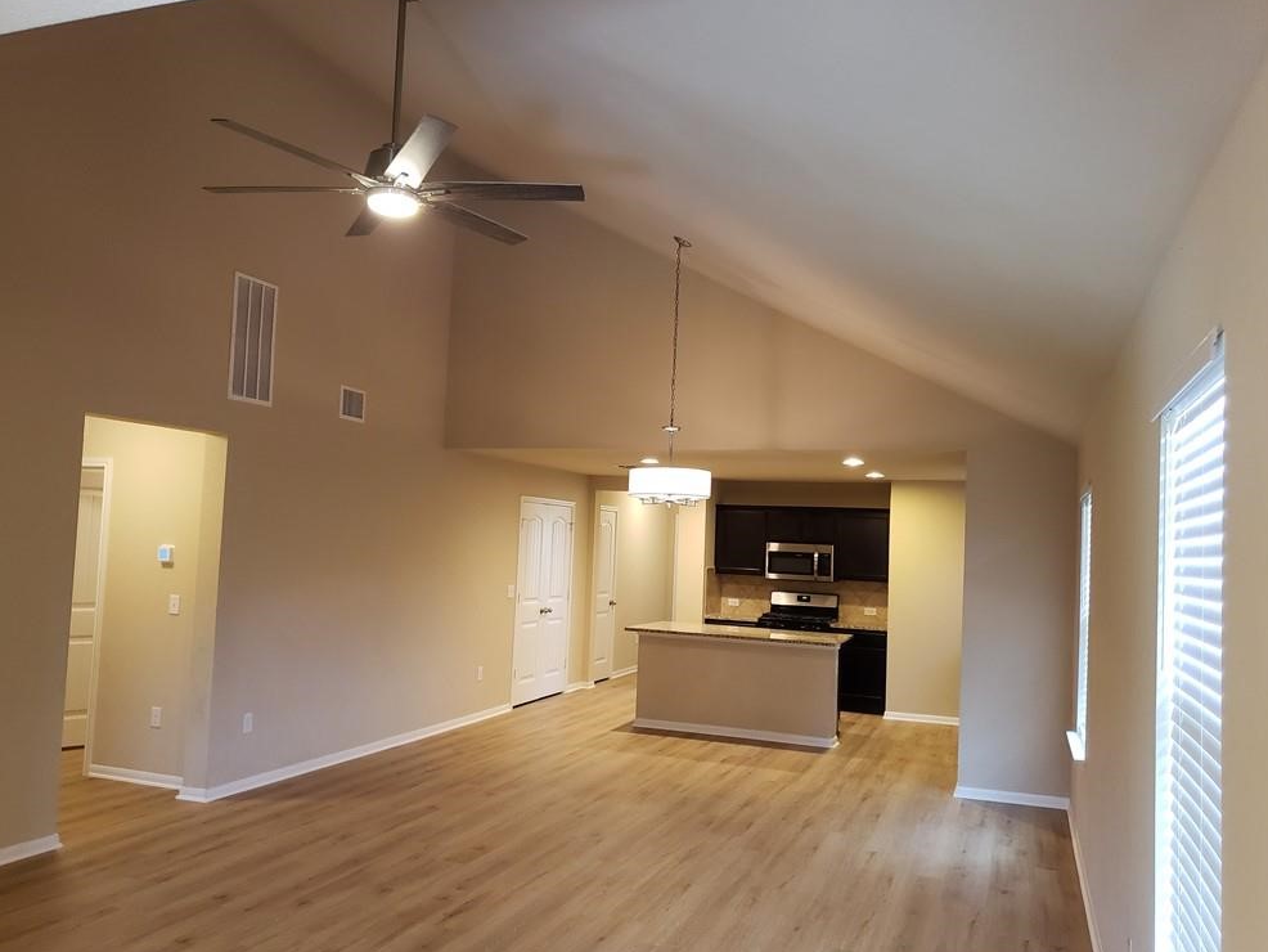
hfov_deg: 65.3
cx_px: 628
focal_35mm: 27
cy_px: 482
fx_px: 989
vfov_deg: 51.4
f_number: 1.5
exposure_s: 1/60
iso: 400
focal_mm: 4.3
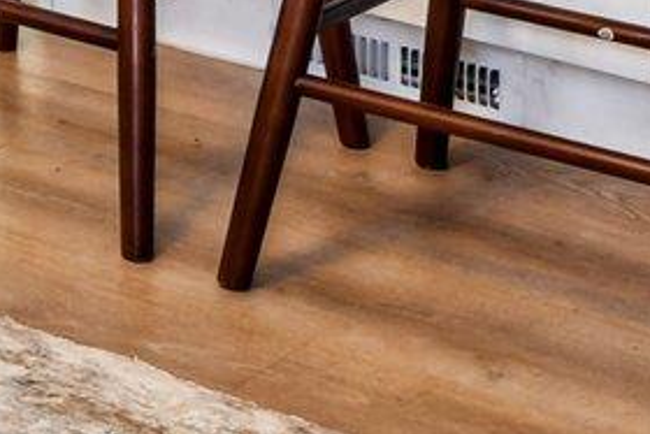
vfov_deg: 7.4
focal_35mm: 161
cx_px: -604
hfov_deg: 11.6
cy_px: -948
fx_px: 2908
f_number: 8
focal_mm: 22
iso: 400
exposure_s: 1/20
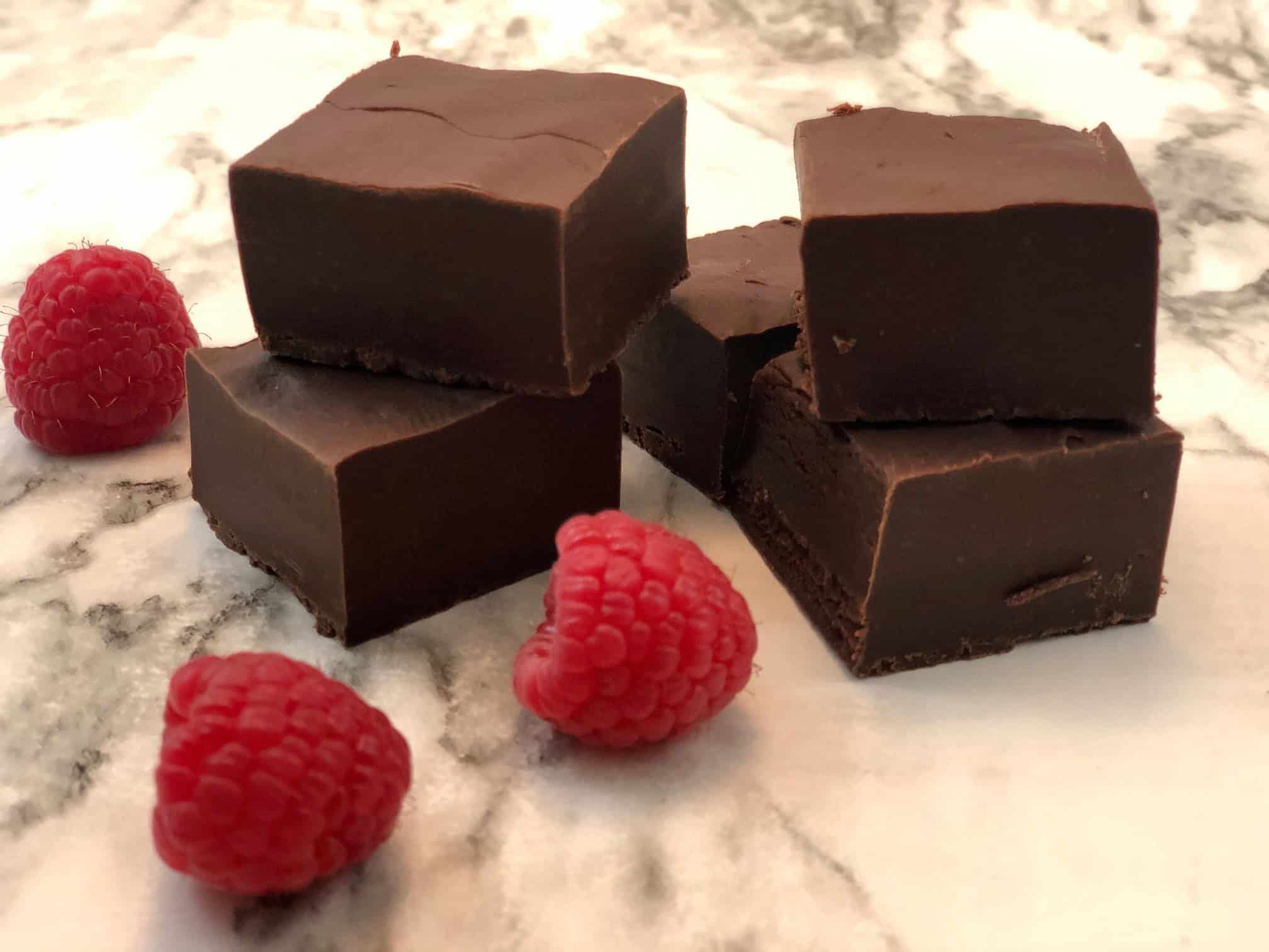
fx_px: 1906
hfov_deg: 36.8
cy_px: 476
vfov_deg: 28.0
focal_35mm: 52
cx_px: 634
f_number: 2.4
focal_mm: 6
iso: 125
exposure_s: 1/30
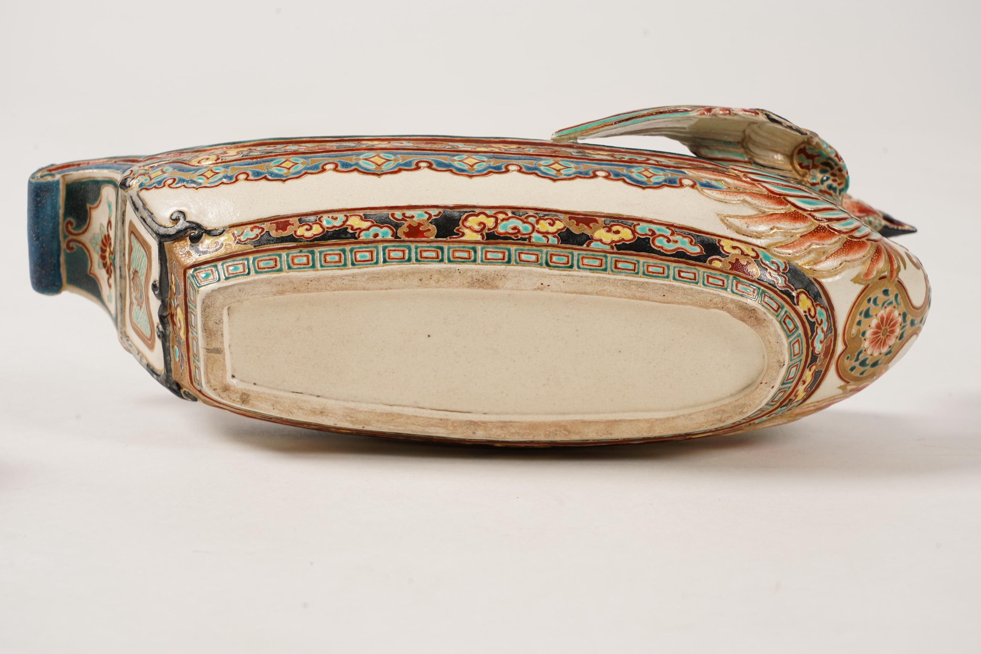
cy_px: 327
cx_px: 490
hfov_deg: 28.8
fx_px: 1907
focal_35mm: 70
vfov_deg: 19.5
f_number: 13
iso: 500
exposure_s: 1/125
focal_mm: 70
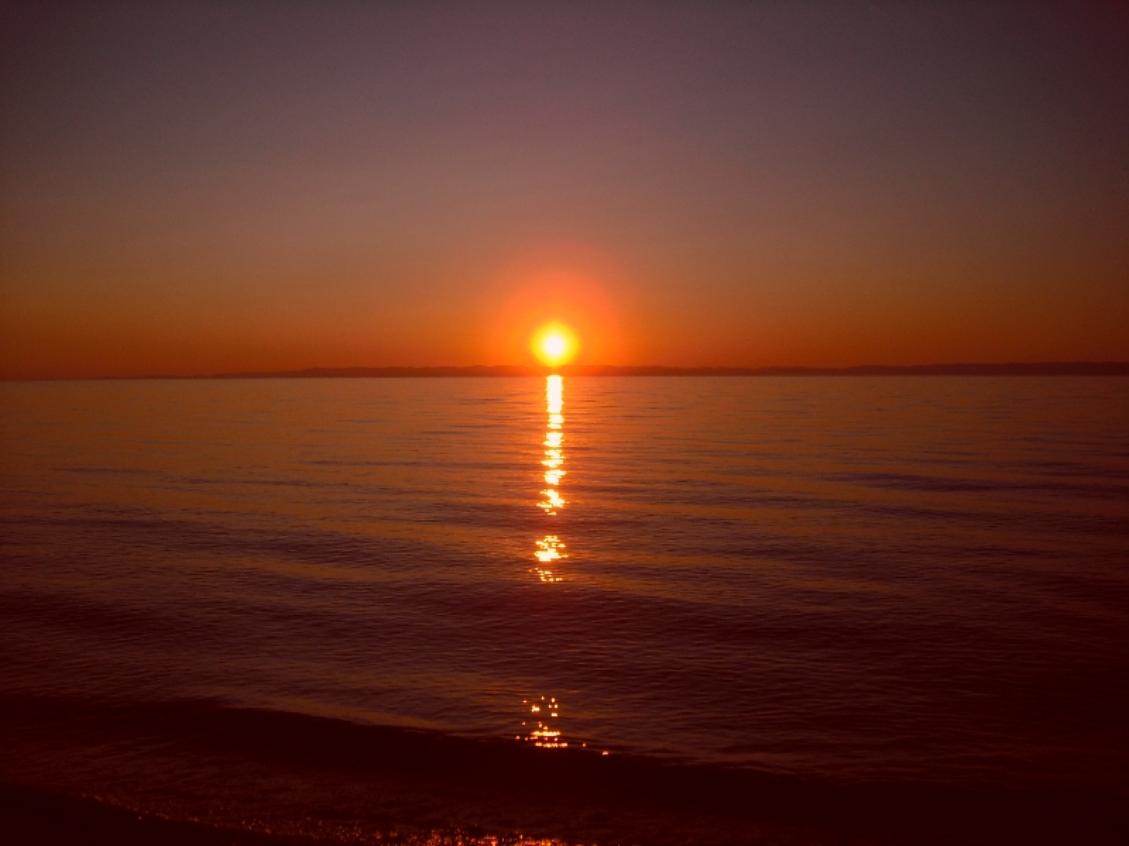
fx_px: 1239
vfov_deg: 37.7
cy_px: 423
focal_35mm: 38
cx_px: 564
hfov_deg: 49.0
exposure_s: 1/500
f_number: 5.6
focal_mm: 6.2
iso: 64
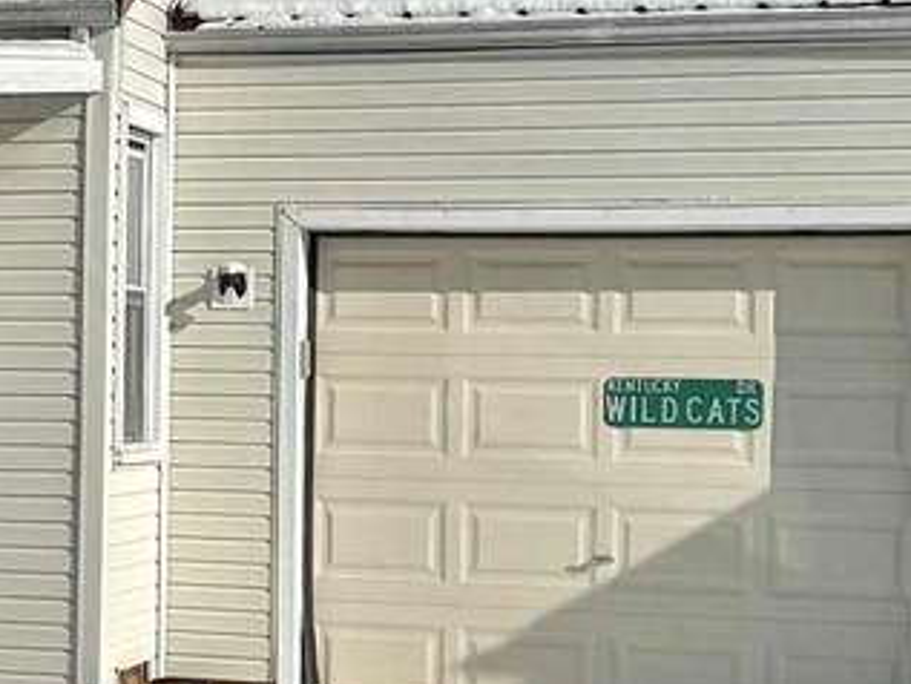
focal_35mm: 97
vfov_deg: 15.2
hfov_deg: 18.2
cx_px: -420
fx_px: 2554
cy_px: 218
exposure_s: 1/14286
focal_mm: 6.76
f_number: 1.78
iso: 64
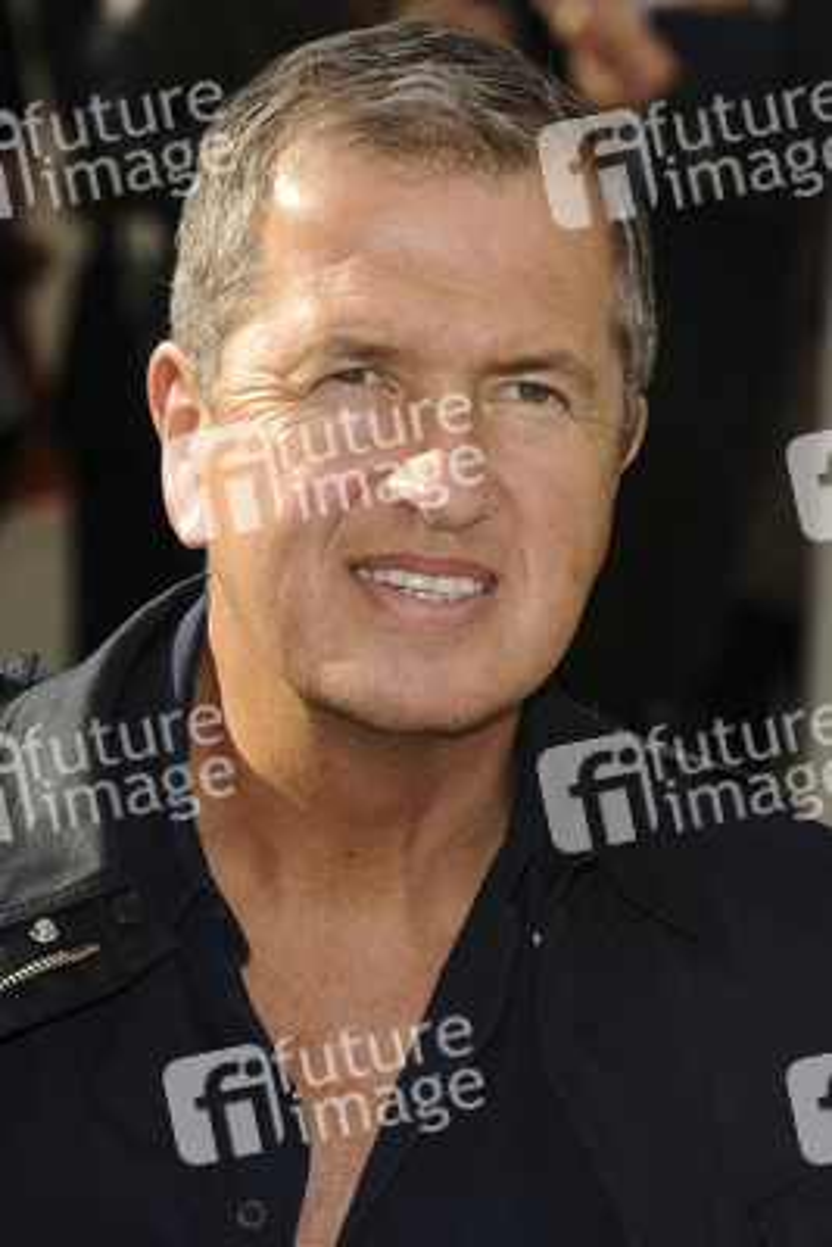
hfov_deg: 8.2
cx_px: 416
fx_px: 5819
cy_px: 624
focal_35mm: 168
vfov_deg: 12.2
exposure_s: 1/250
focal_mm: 112
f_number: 7.1
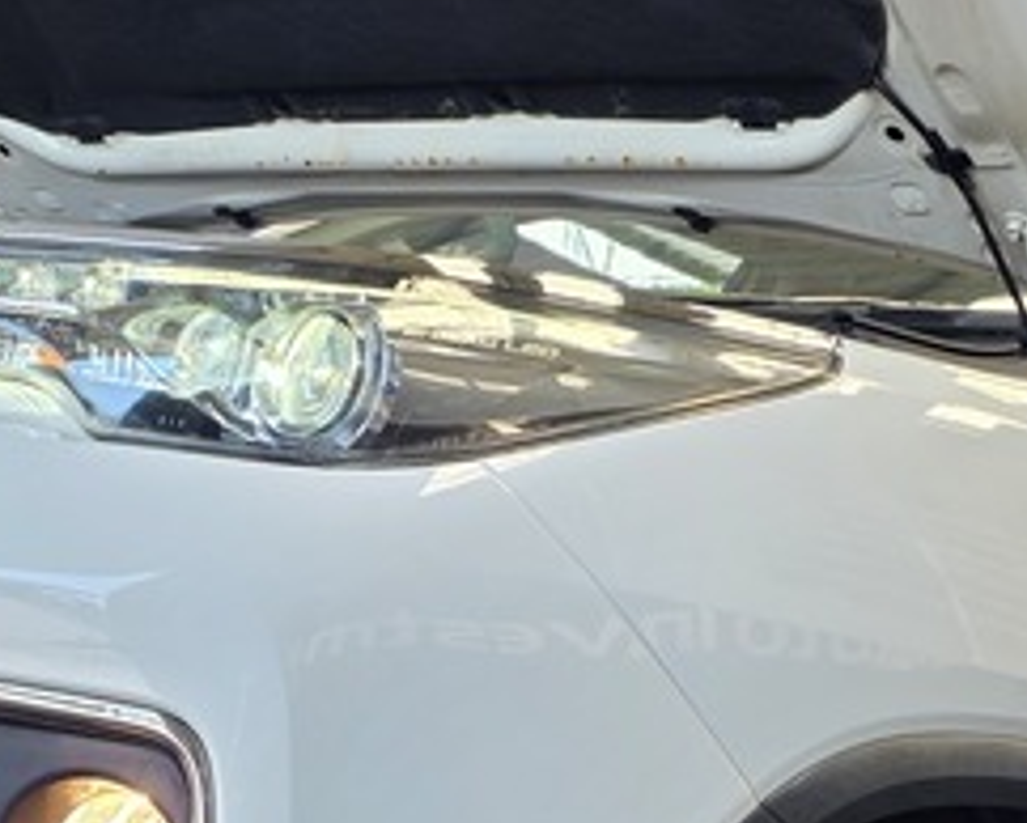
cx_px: 416
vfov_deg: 15.8
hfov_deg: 20.1
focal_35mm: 95
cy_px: 874
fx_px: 2890
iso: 12
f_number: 1.7
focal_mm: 6.25
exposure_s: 1/51.6
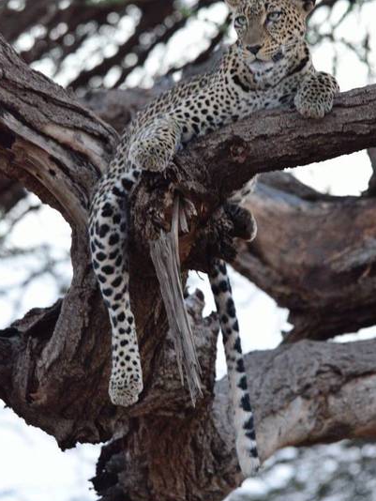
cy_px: 207
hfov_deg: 2.8
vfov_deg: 3.8
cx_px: 212
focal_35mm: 528
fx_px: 7641
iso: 1600
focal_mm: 280
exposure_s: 1/200
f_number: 5.3
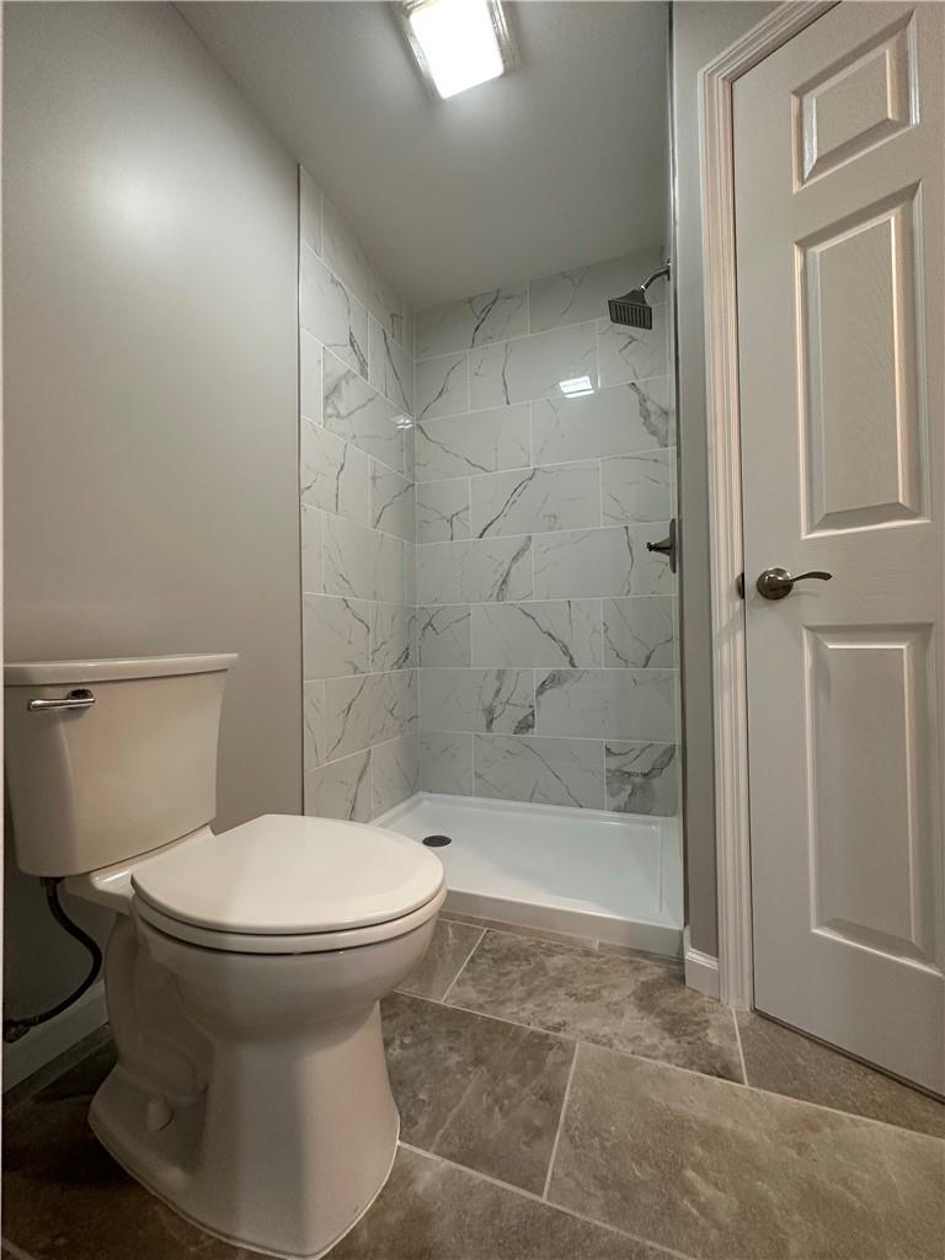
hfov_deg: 85.7
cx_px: 472
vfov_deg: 102.1
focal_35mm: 14
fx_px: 510
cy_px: 630
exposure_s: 1/60
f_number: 2.2
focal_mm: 2.22
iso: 160
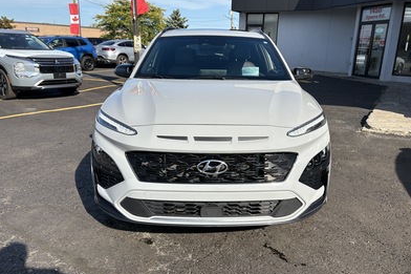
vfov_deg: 44.9
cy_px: 143
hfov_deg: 63.6
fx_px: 331
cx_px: 219
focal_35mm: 29
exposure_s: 1/3279
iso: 50
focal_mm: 5.96
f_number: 1.6
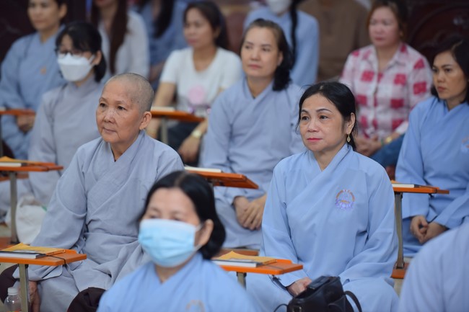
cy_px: 156
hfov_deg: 12.8
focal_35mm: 160
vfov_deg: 8.6
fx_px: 2084
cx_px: 234
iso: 640
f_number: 3.2
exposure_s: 1/125
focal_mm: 160
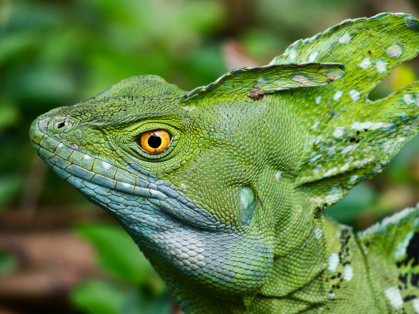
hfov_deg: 3.3
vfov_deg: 2.5
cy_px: 157
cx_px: 210
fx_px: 7264
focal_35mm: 600
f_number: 5.6
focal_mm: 300
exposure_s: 1/80
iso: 200
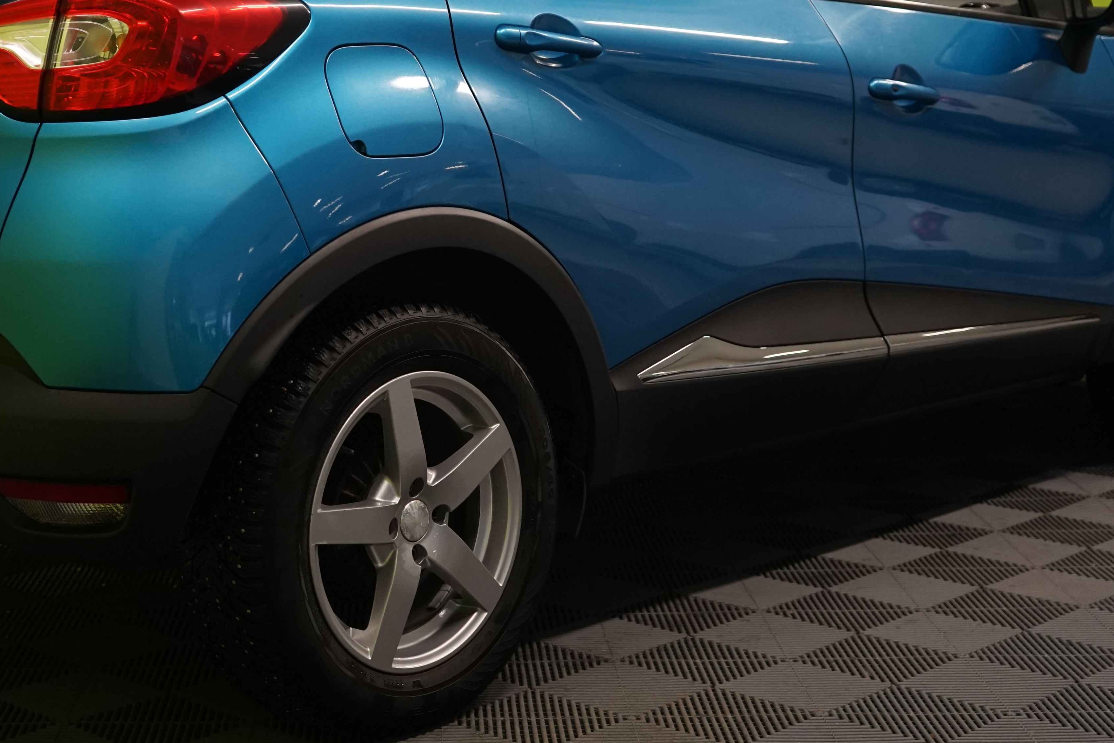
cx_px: 407
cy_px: 199
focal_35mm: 67
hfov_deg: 29.9
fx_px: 2073
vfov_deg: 20.2
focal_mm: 38
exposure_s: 1/50
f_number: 4.5
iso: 1250
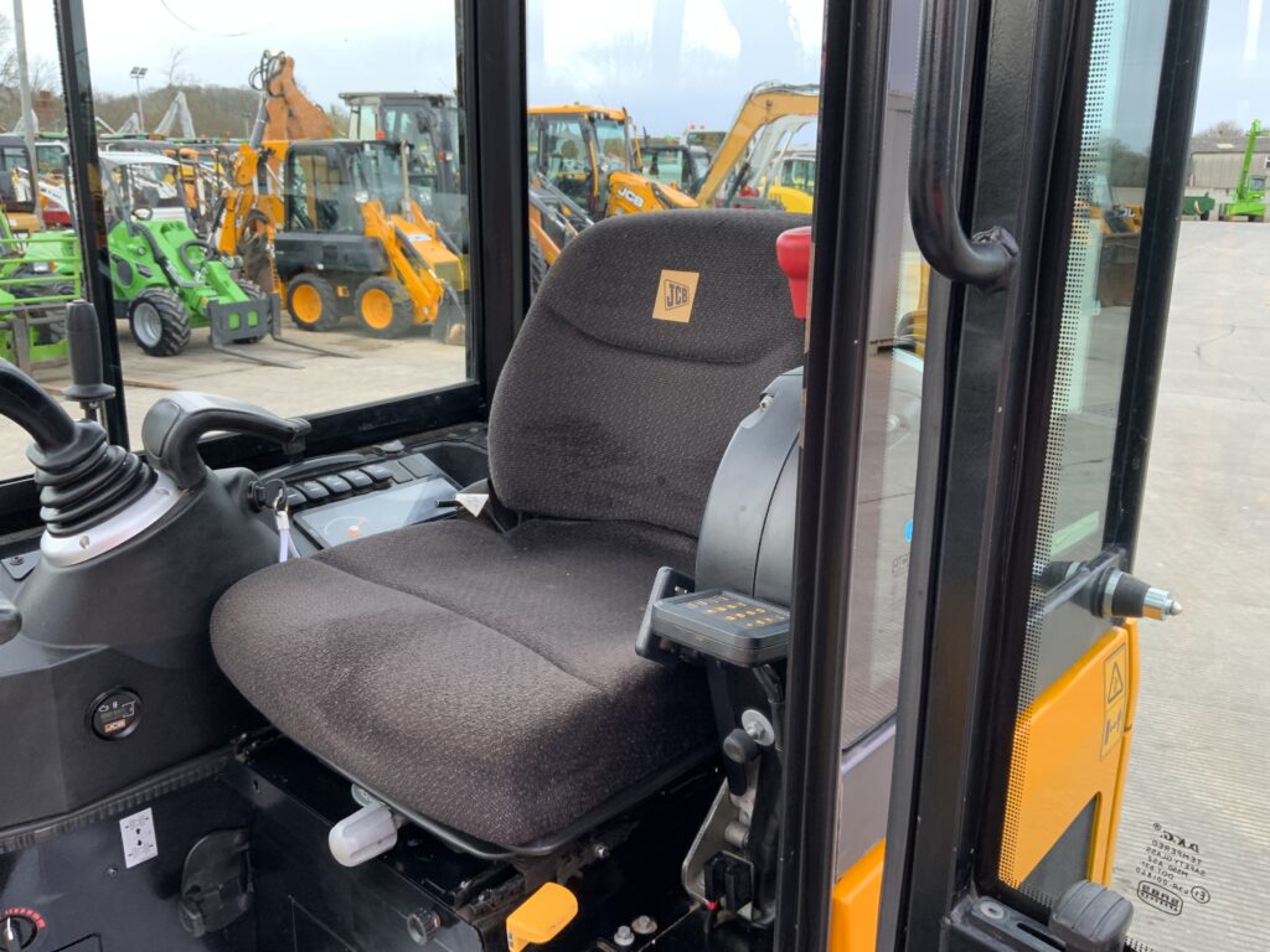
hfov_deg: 61.7
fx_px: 1064
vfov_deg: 48.2
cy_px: 476
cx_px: 635
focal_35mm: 29
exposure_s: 1/122
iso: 20
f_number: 1.8
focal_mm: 3
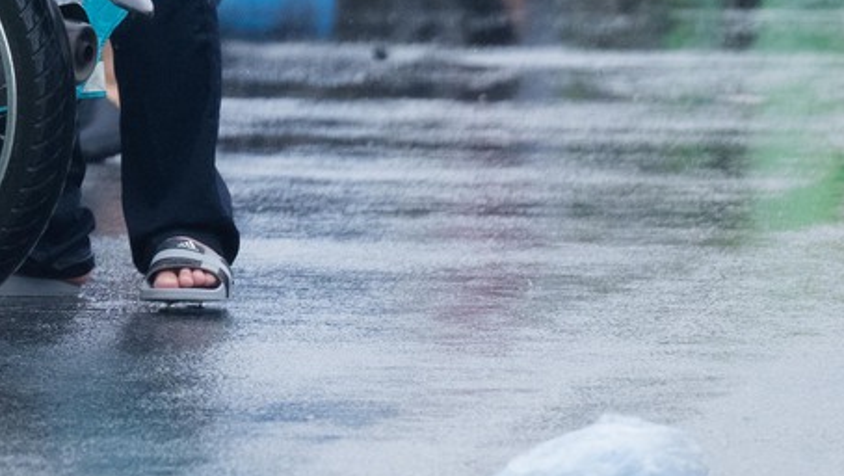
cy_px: -566
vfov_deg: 1.3
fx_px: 20646
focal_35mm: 922
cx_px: -851
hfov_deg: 2.3
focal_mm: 200
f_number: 2.8
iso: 1000
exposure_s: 1/2000
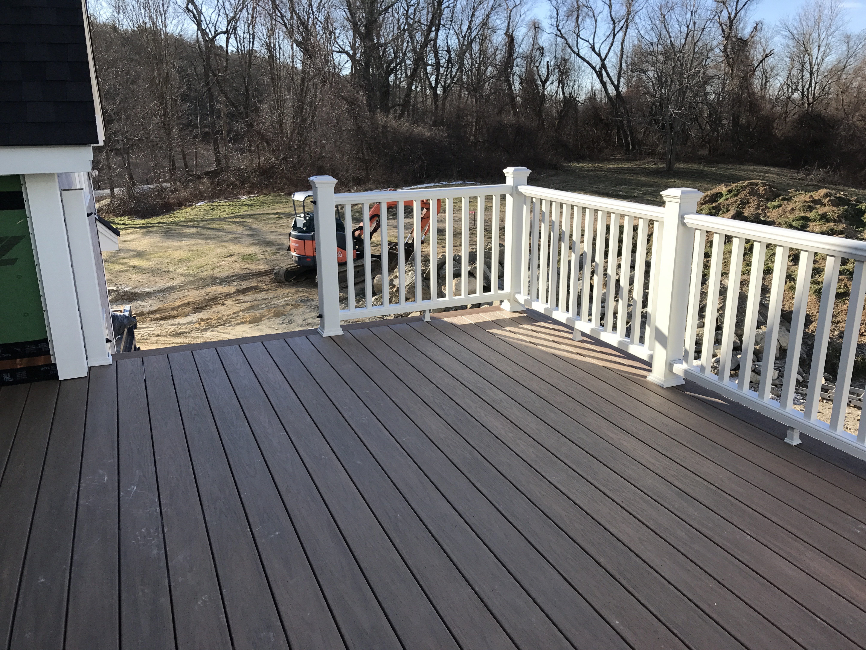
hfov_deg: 63.4
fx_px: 700
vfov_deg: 49.7
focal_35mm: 28
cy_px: 325
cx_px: 433
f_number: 1.8
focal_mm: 3.99
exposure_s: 1/1126
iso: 20
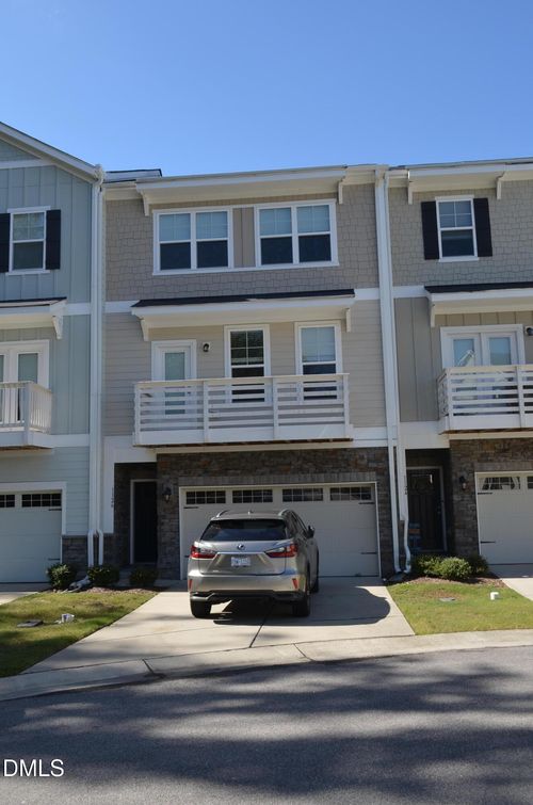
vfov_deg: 57.3
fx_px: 736
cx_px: 266
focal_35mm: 33
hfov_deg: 39.8
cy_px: 402
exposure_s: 1/250
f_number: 8
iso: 160
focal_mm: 22
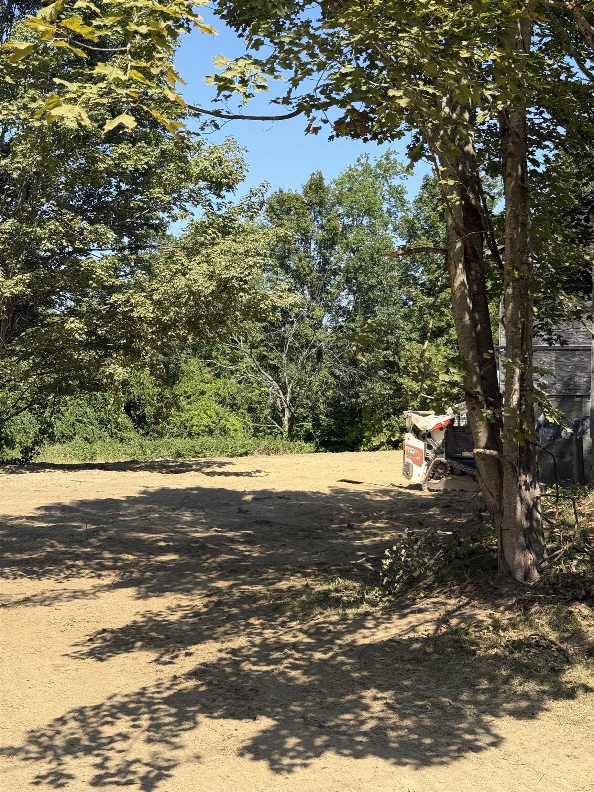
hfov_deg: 30.3
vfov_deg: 39.7
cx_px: 297
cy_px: 396
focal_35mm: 48
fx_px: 1098
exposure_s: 1/1980
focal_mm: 6.76
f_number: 1.78
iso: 64
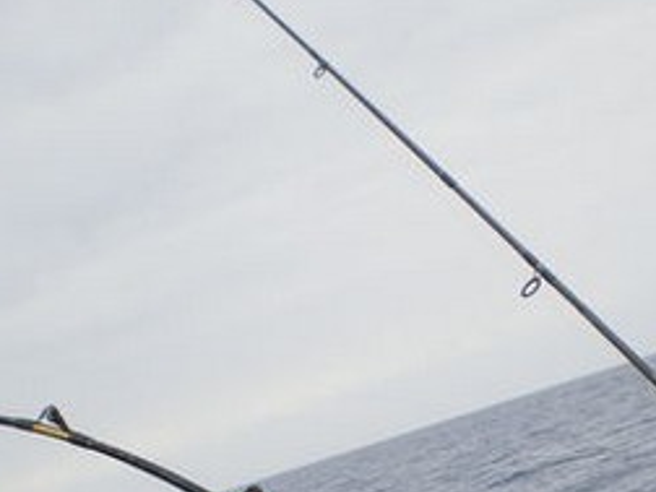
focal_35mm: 90
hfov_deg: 21.7
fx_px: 1706
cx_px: 437
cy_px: 513
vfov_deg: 16.0
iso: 64
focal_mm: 6.3
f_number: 4.6
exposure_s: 1/500
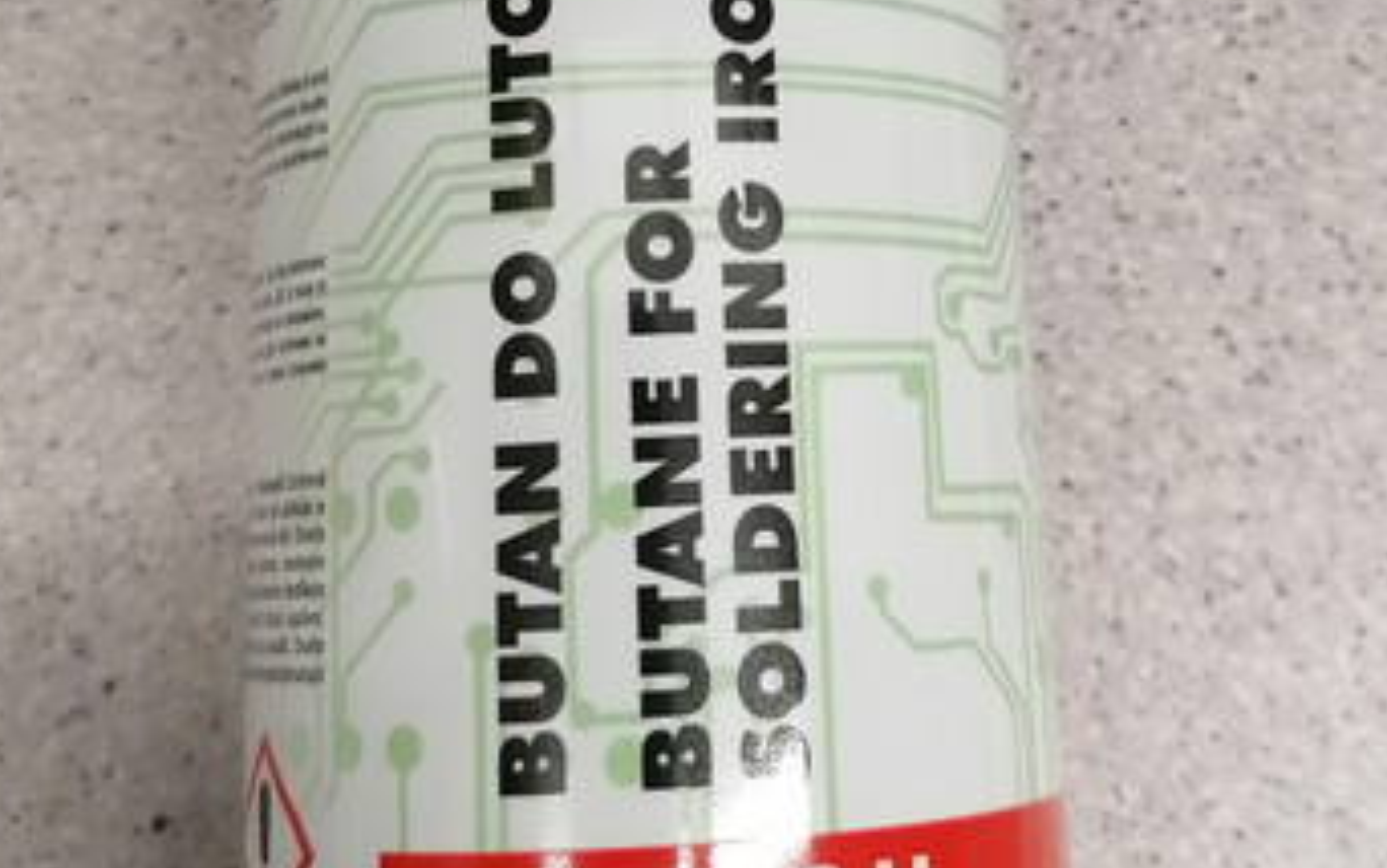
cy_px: -162
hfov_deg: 30.6
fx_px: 2533
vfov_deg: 18.5
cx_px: 766
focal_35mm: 67
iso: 200
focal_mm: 4.75
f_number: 1.8
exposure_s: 1/33.3
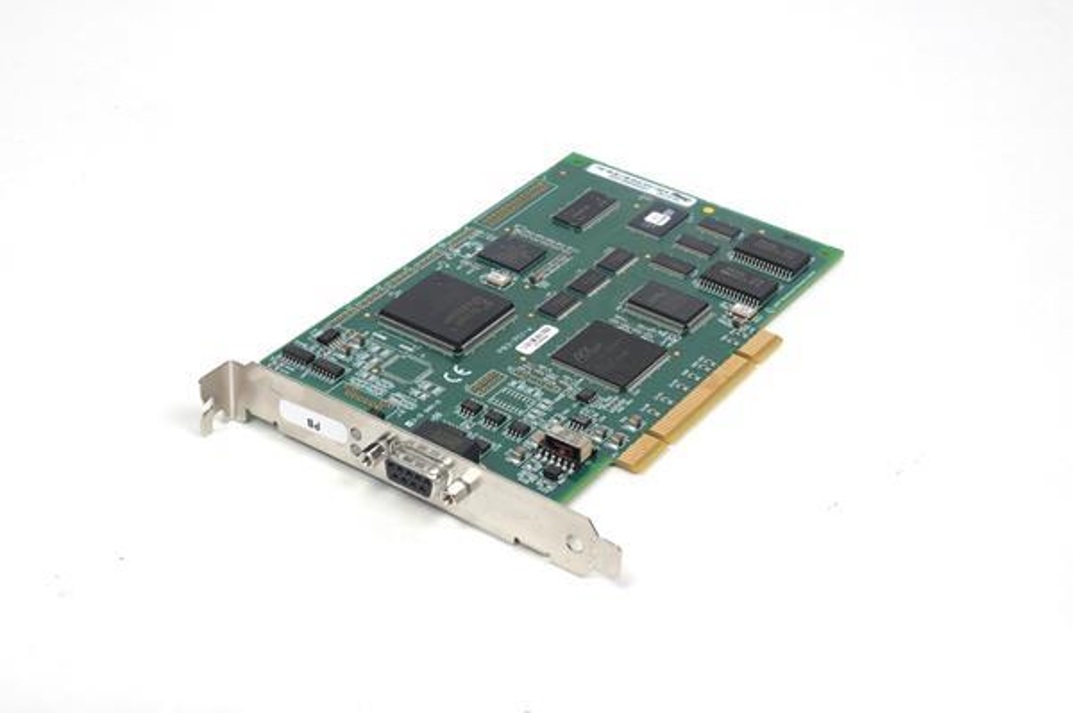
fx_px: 2144
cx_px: 536
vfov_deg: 18.9
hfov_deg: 28.1
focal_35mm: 72
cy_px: 356
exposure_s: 1/200
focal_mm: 48
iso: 200
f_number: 13
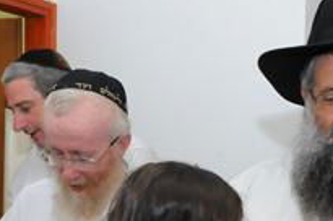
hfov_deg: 22.6
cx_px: 214
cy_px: 278
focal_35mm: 90
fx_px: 829
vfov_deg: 14.6
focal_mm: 17
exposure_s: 1/125
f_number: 9
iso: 1600
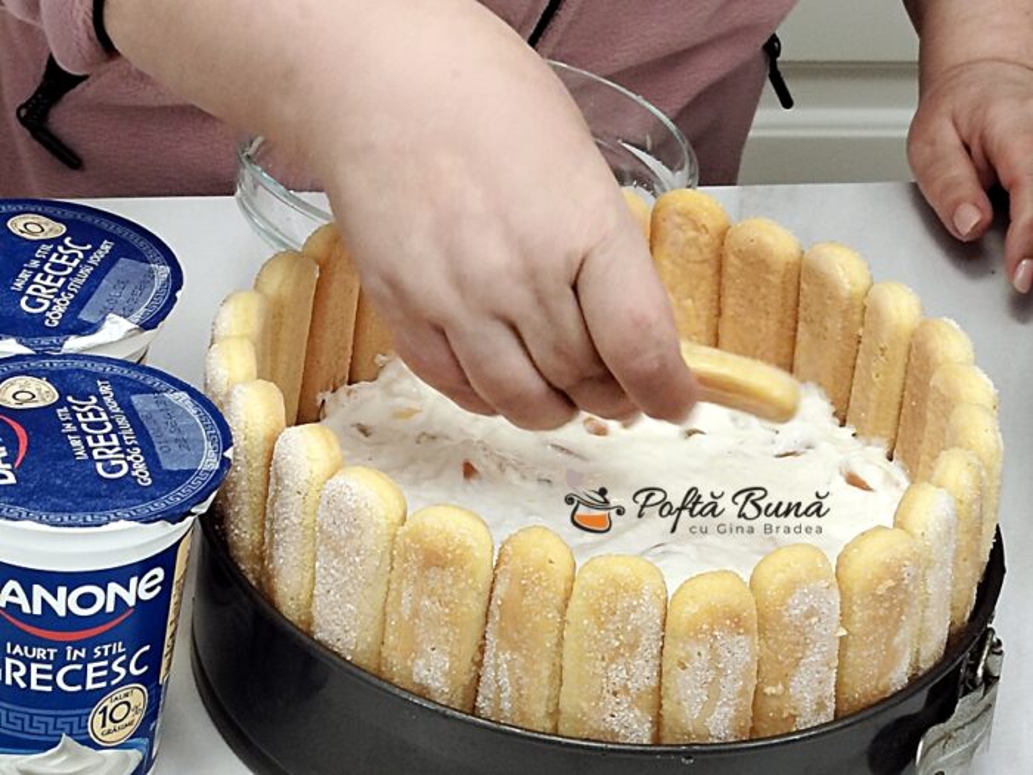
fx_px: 3432
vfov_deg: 12.9
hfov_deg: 17.1
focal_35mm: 115
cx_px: 516
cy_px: 388
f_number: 1.75
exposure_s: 1/60
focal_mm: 5.25
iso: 347
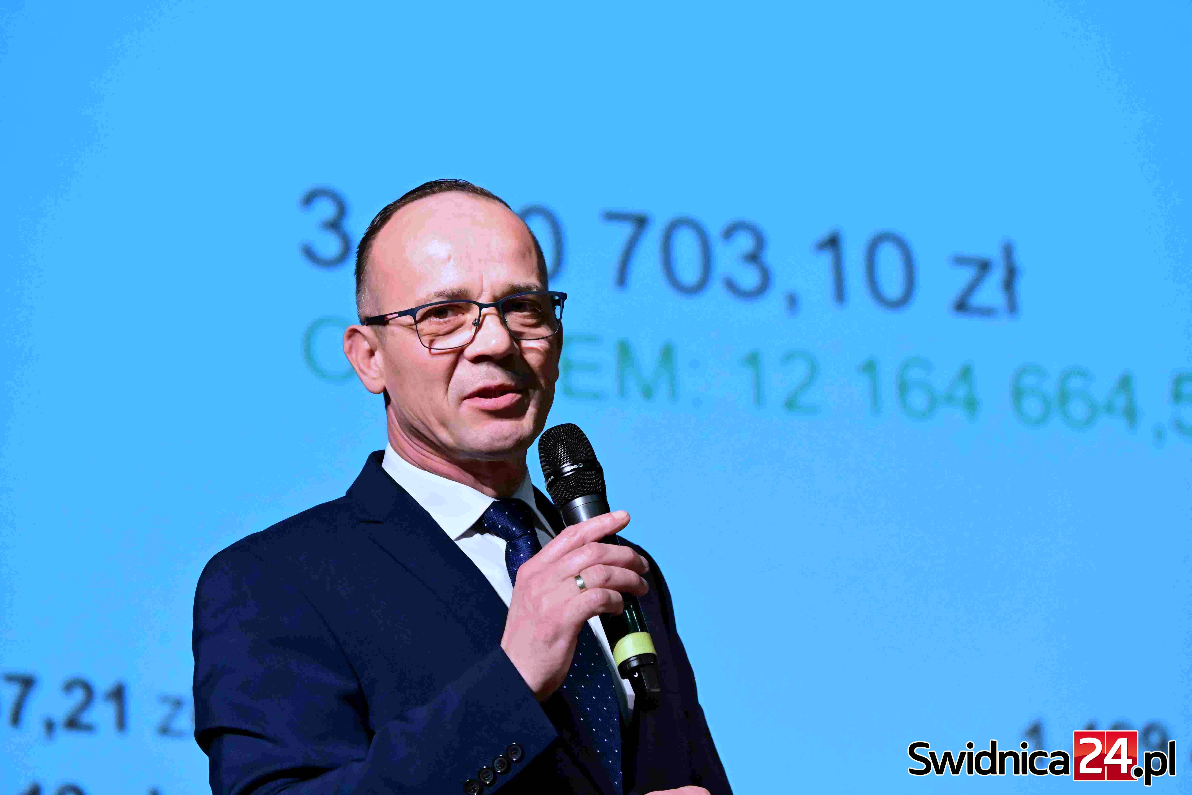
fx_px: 4636
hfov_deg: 14.7
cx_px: 596
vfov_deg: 9.8
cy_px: 398
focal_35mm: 140
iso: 20000
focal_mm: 140
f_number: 6.3
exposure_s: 1/640
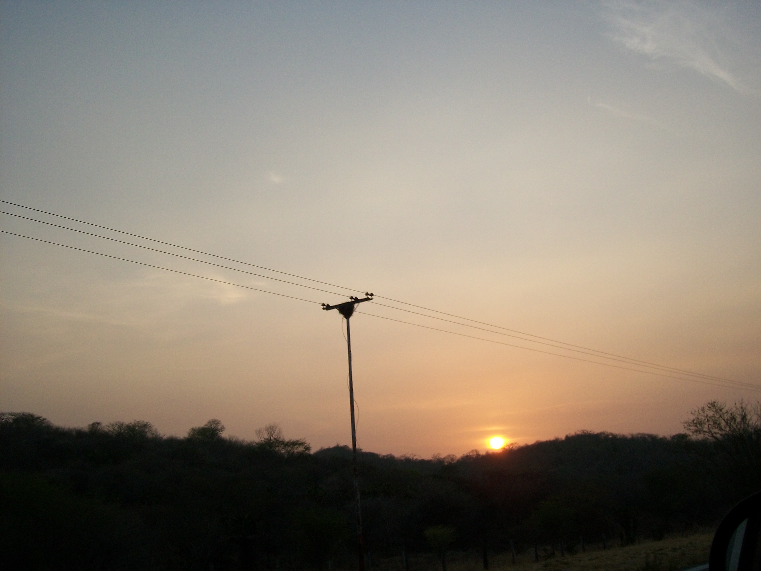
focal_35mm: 36
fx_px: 791
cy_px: 286
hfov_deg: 51.4
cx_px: 380
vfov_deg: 39.7
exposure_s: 1/320
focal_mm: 6
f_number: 4.8
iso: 80
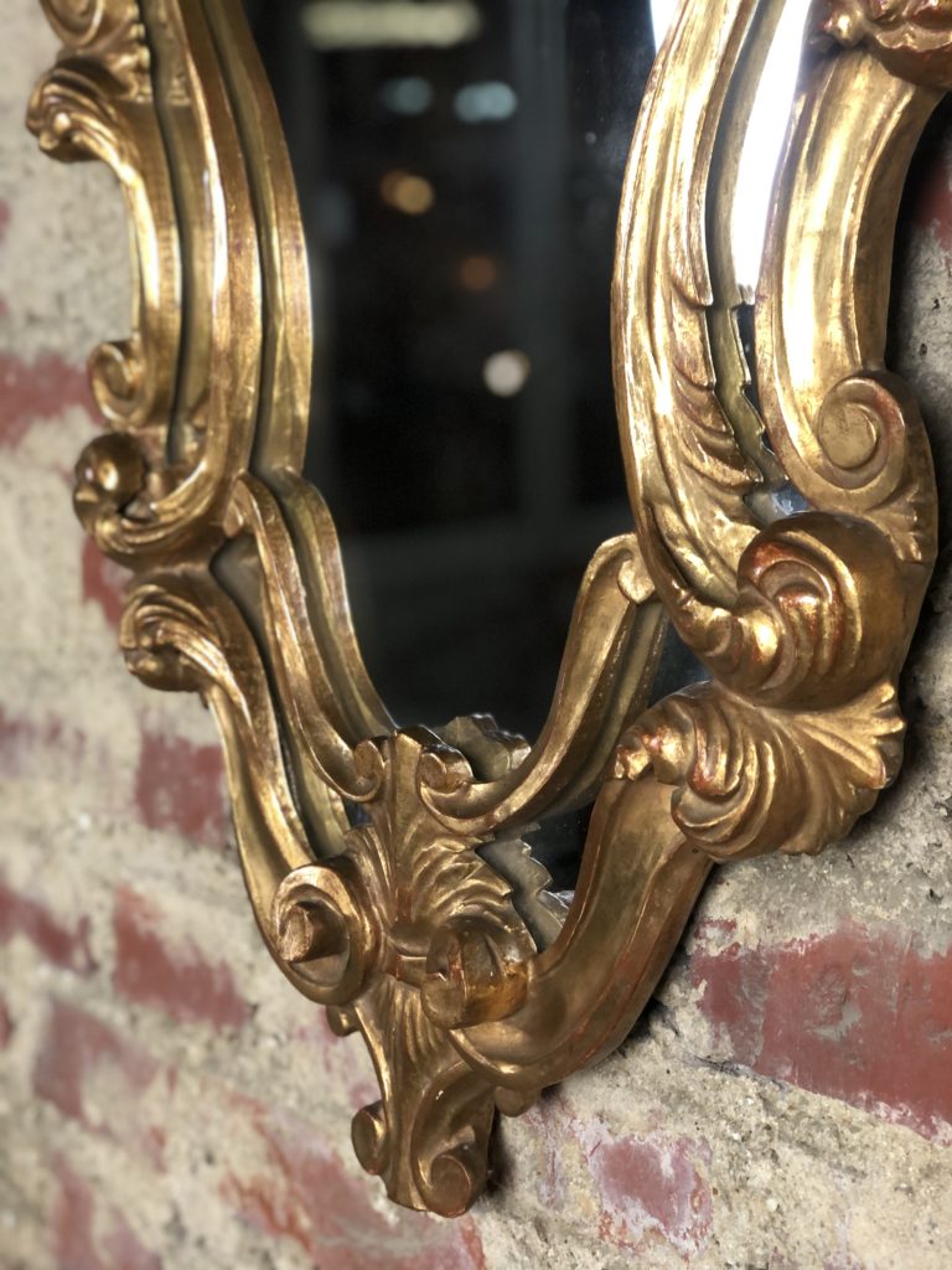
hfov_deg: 28.0
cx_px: 476
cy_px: 635
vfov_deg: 36.8
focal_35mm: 52
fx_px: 1907
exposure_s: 1/33
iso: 100
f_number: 2.4
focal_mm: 6
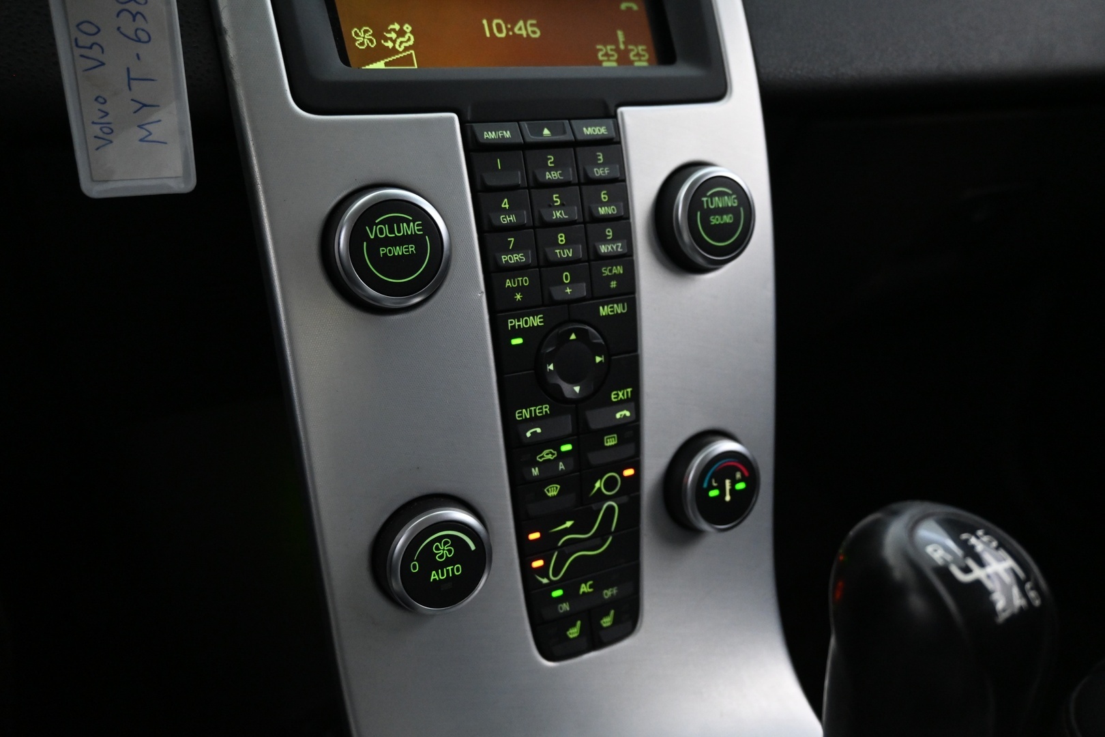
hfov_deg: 63.2
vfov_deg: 44.6
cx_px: 552
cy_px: 368
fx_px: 898
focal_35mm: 29
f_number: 3.8
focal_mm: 19.5
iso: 2800
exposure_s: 1/30
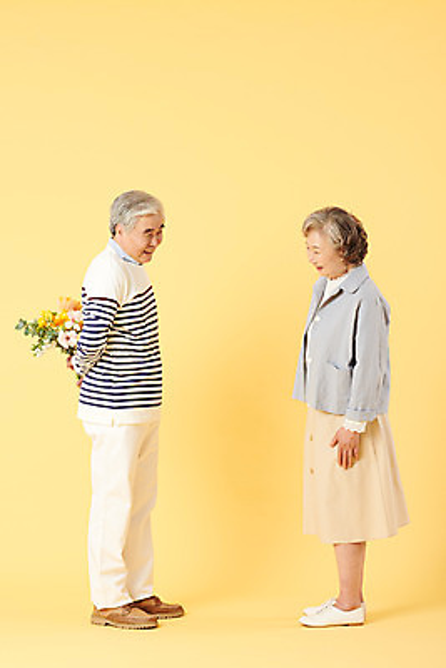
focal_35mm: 85
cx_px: 223
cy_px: 334
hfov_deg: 16.1
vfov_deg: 23.9
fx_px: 1578
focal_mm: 85
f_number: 8
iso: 100
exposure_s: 1/125
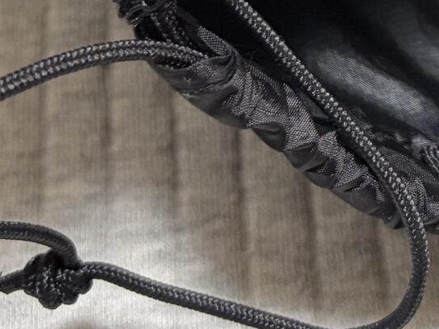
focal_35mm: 122
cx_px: 516
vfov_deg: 11.3
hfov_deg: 15.6
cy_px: -267
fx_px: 1547
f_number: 1.6
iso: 250
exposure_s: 1/52
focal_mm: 5.96
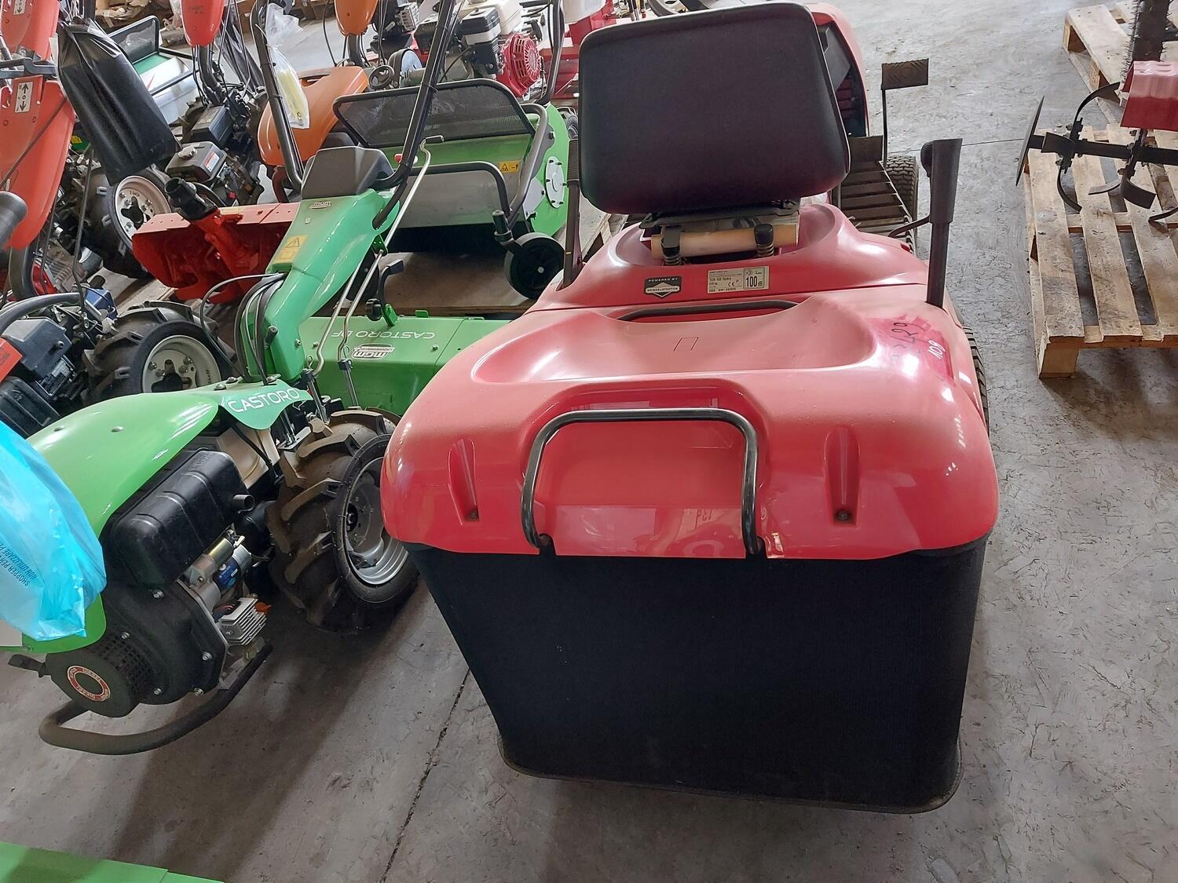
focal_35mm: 24
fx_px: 817
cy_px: 442
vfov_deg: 56.8
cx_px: 589
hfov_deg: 71.6
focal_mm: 5.23
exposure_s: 1/25
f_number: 1.8
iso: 400
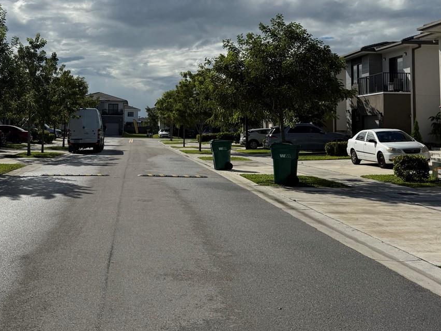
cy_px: 83
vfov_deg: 31.6
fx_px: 573
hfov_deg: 41.8
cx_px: 166
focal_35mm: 45
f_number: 1.78
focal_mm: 6.76
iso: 64
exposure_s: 1/14286
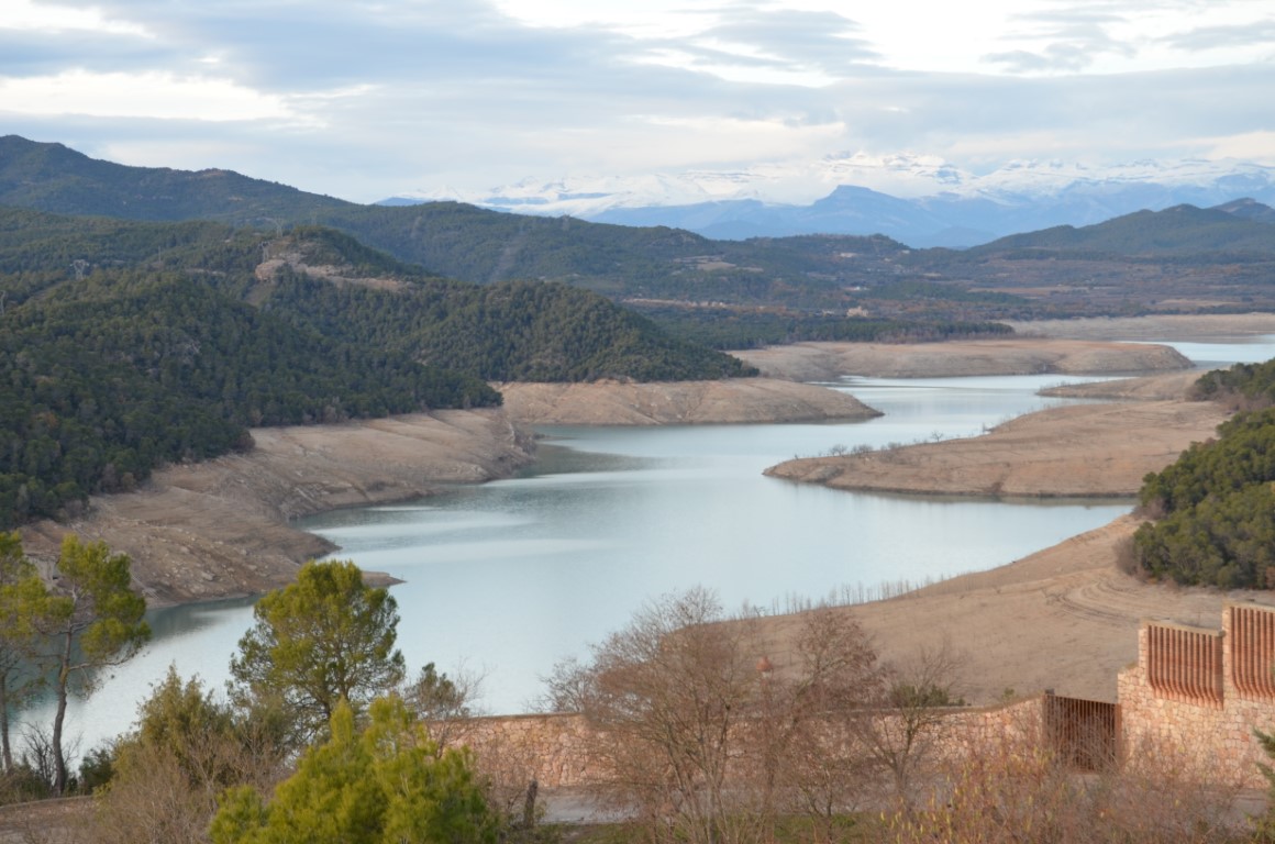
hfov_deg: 24.7
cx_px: 638
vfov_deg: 16.5
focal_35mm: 82
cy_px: 422
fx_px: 2915
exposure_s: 1/100
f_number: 5.6
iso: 400
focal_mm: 55
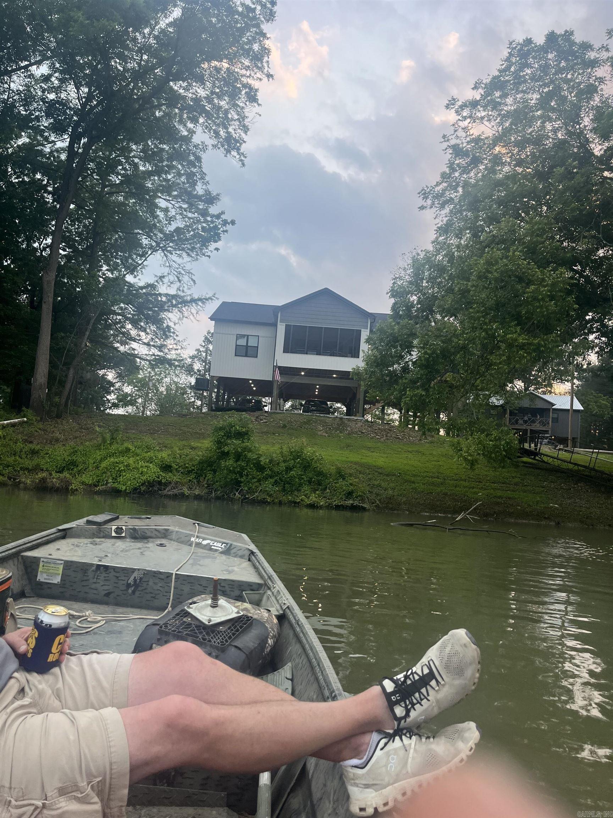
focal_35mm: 26
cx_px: 306
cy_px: 409
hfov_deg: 53.1
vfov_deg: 67.3
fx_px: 614
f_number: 1.6
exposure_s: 1/121
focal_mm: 5.1
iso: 80
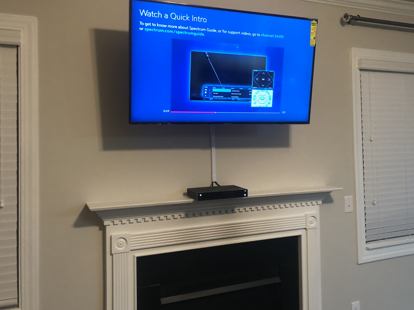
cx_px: 225
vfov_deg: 42.9
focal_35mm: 33
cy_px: 135
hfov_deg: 55.3
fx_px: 395
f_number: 1.8
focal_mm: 4
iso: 80
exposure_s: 1/6
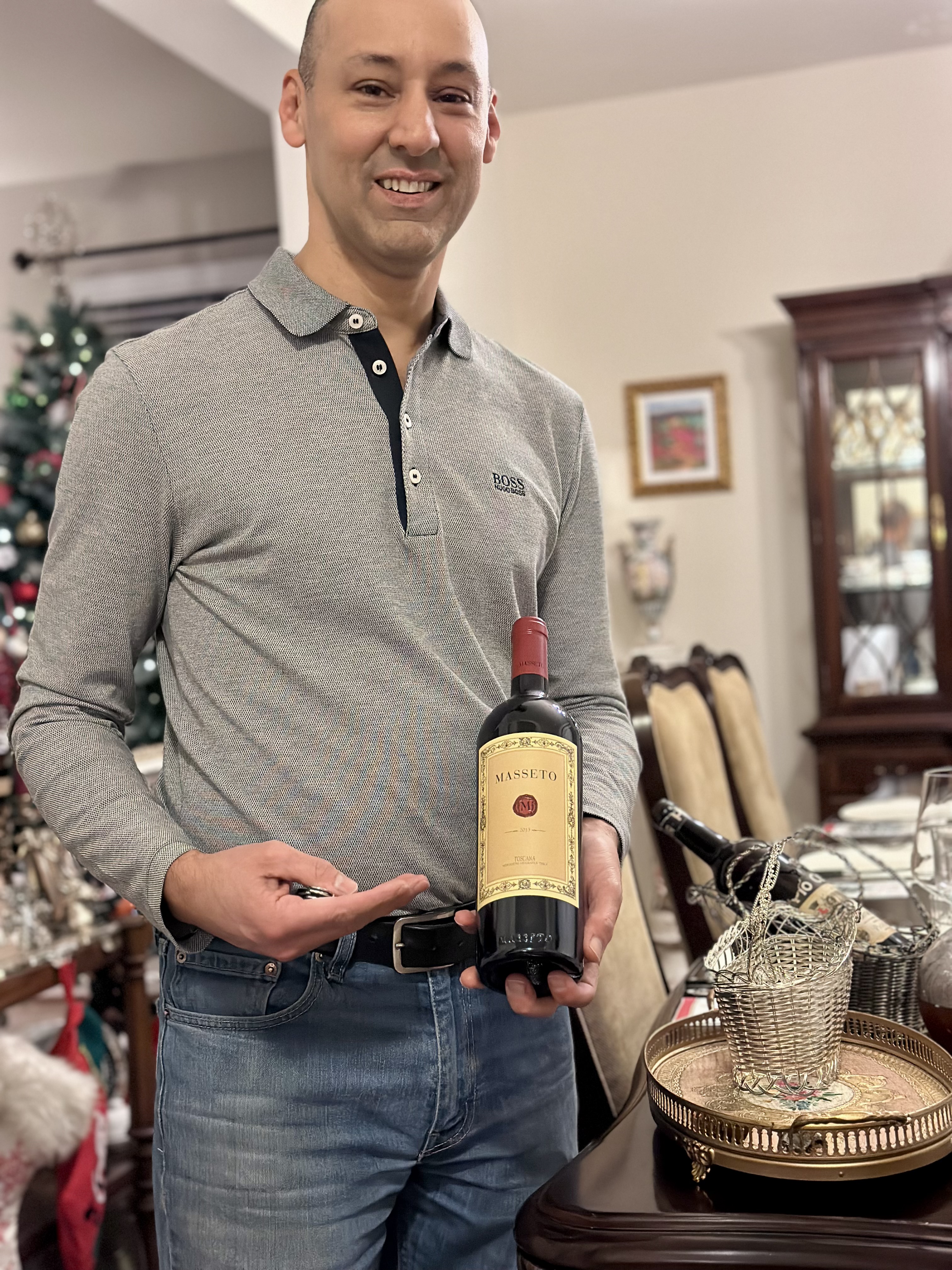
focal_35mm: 48
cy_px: 635
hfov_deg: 30.3
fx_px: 1760
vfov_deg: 39.7
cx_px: 476
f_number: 1.78
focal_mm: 6.86
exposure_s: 1/40
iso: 640
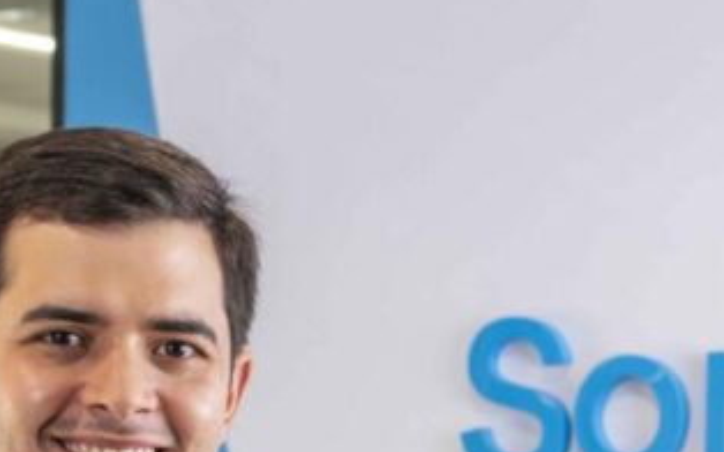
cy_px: 645
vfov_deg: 7.8
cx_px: 380
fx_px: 3274
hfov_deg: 12.6
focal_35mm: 166
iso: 250
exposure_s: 1/125
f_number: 5
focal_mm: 50
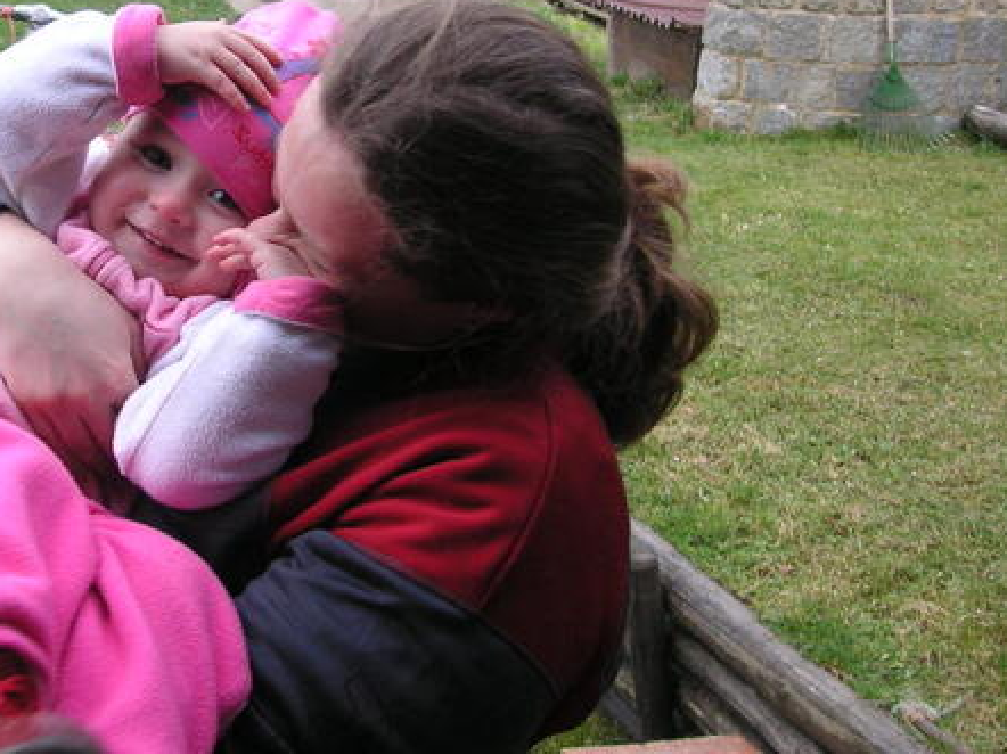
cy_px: 216
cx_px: 162
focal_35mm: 67
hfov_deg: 28.2
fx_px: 1948
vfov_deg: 21.8
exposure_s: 1/180
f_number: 2.8
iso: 50
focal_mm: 6.1
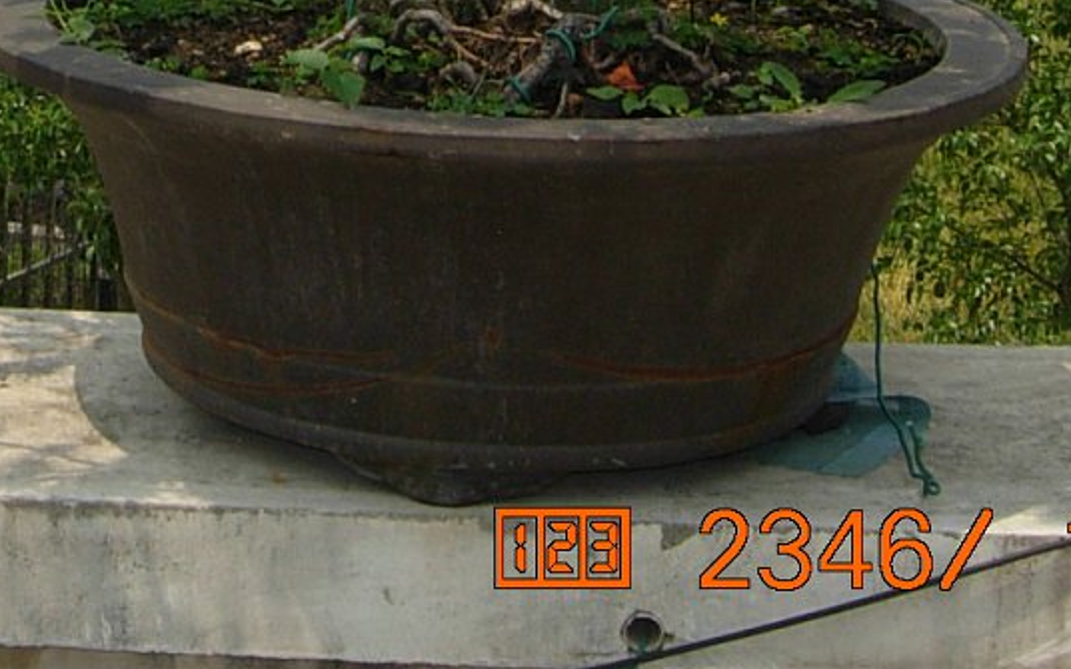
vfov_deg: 10.8
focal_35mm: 116
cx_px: 164
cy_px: -412
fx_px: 3386
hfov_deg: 17.8
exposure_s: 1/395
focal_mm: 7.5
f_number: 6.1
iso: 50
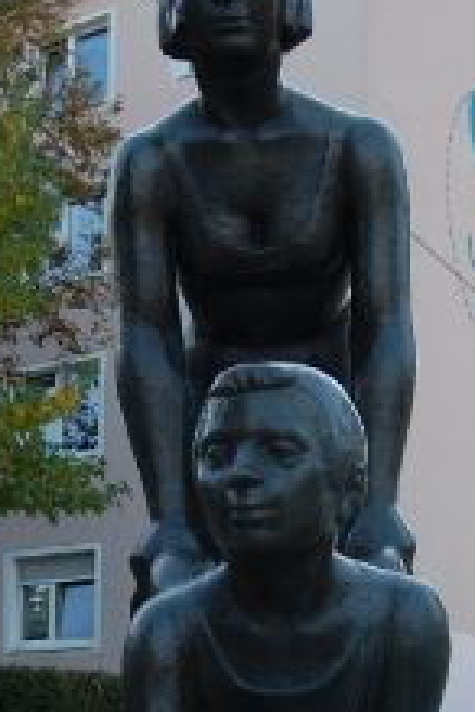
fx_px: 1464
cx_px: 184
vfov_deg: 26.8
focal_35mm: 74
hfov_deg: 18.4
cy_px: 572
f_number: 6.3
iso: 200
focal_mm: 18
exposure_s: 1/160
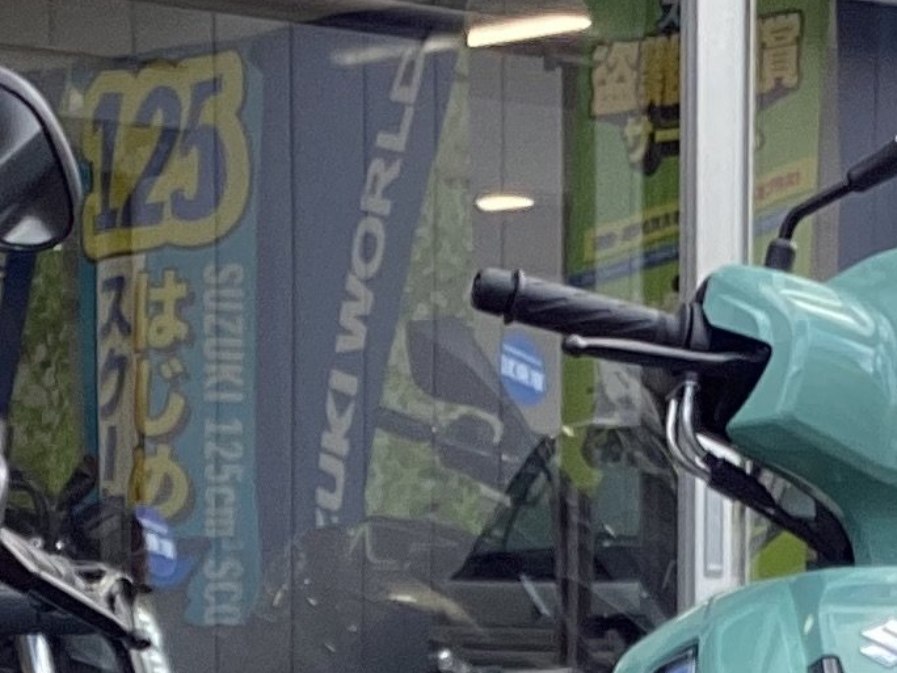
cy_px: 1212
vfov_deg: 9.5
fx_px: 3835
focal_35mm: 148
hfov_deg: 13.3
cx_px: 567
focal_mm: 3.3
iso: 25
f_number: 2.4
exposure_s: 1/214
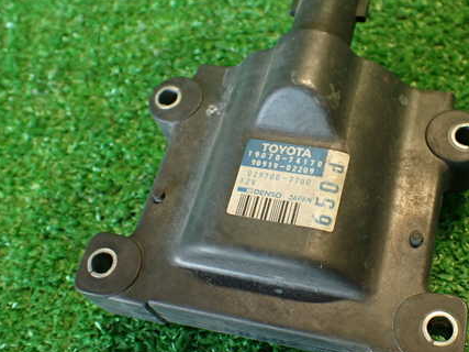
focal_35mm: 45
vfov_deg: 32.2
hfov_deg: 41.6
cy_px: 173
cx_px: 308
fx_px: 610
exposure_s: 1/30
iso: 250
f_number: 2.4
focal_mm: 5.79
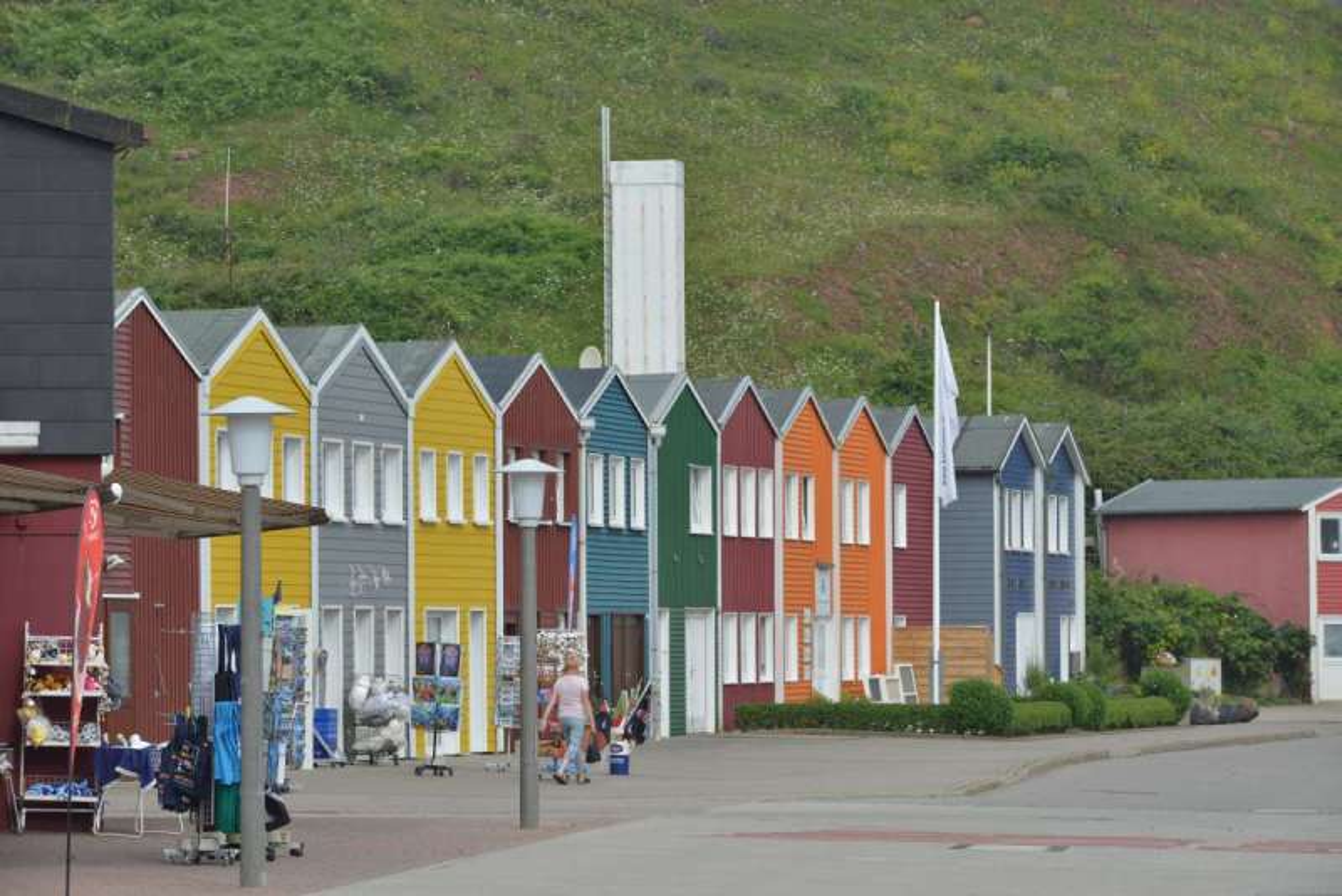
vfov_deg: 7.2
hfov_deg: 10.8
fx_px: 7085
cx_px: 671
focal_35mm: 190
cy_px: 448
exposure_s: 1/200
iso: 200
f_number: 13
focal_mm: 190
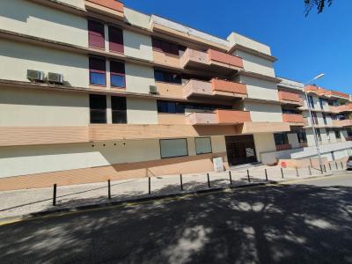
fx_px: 132
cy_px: 132
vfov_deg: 89.9
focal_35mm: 13
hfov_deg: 106.2
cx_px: 176
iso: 50
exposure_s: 1/992
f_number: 2.2
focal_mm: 1.8
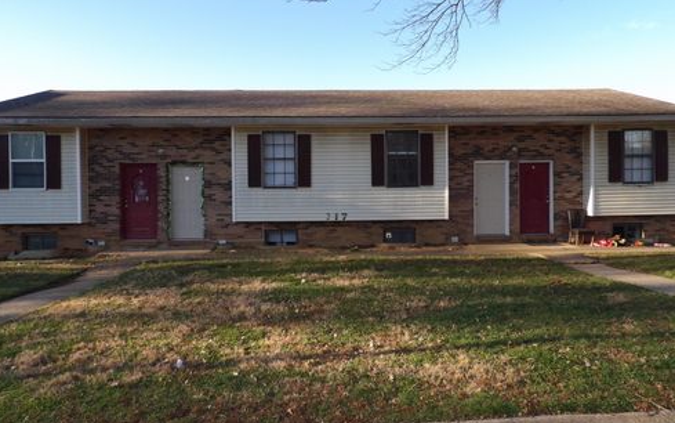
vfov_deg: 47.6
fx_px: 478
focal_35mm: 26
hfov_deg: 70.4
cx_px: 340
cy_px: 201
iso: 200
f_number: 3.2
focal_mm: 4.3
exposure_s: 1/563
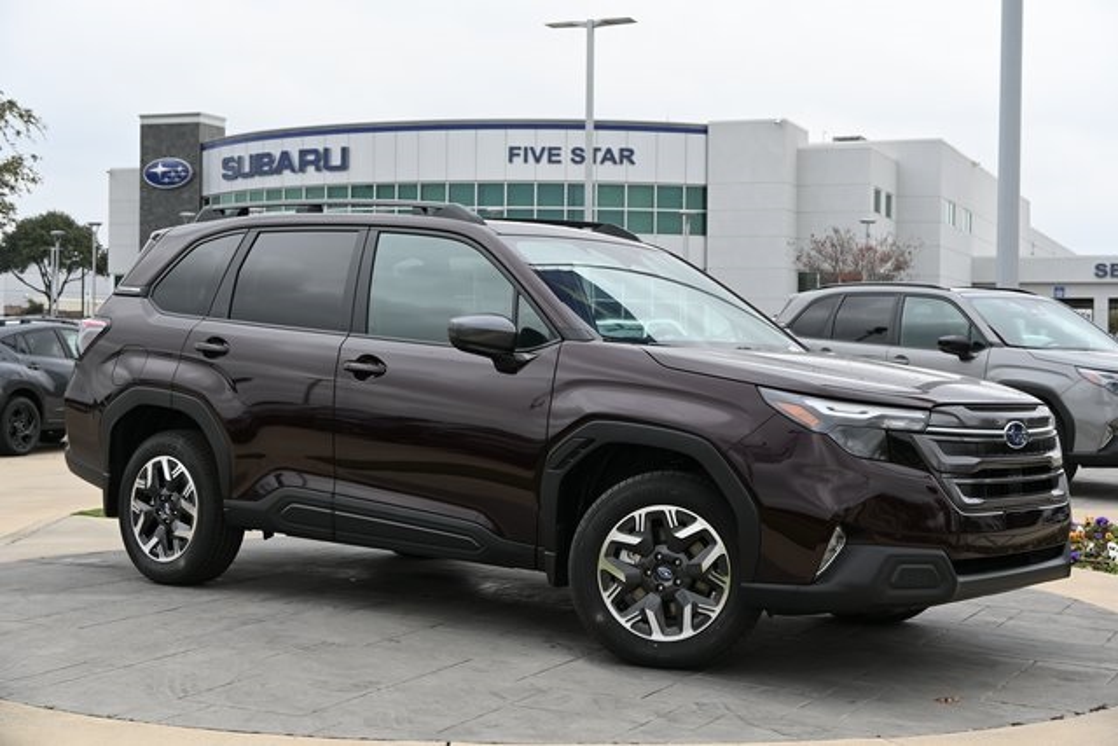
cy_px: 373
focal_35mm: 52
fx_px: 1631
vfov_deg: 25.8
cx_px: 559
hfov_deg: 37.8
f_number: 5.6
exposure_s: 1/250
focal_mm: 35
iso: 140
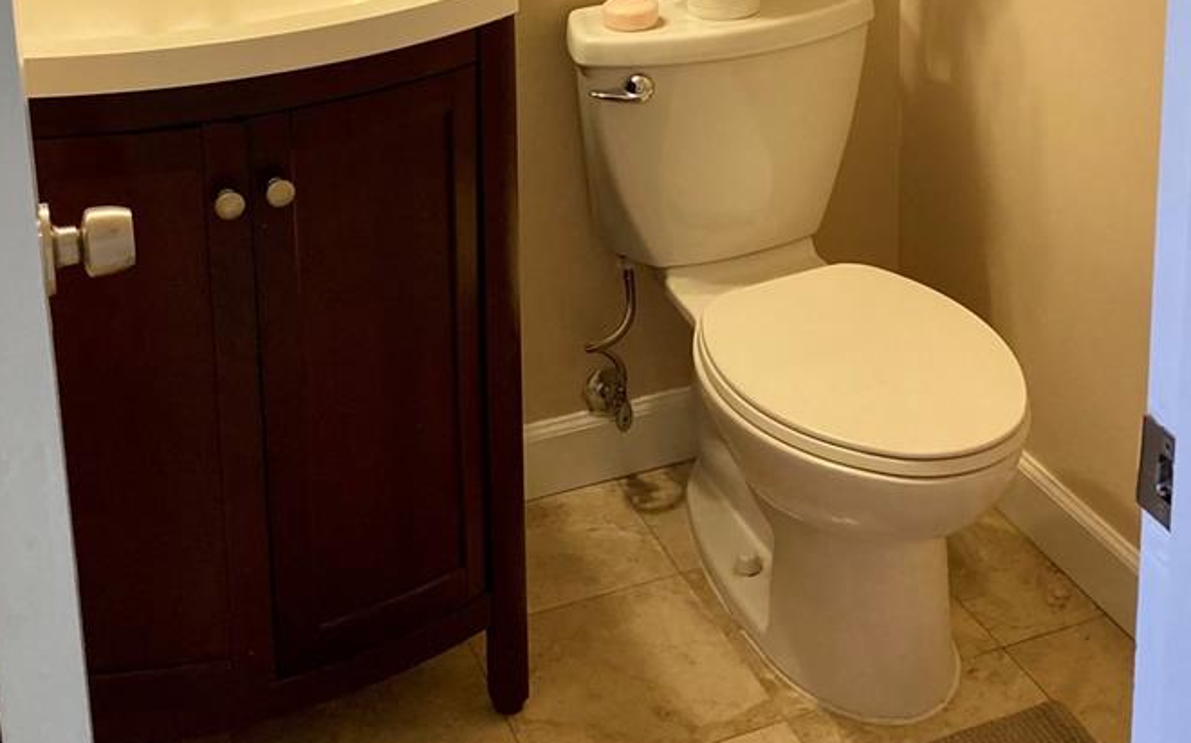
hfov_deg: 37.5
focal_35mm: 54
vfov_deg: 22.2
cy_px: -139
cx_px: 677
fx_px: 1752
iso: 160
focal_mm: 3.99
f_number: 1.8
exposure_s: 1/60
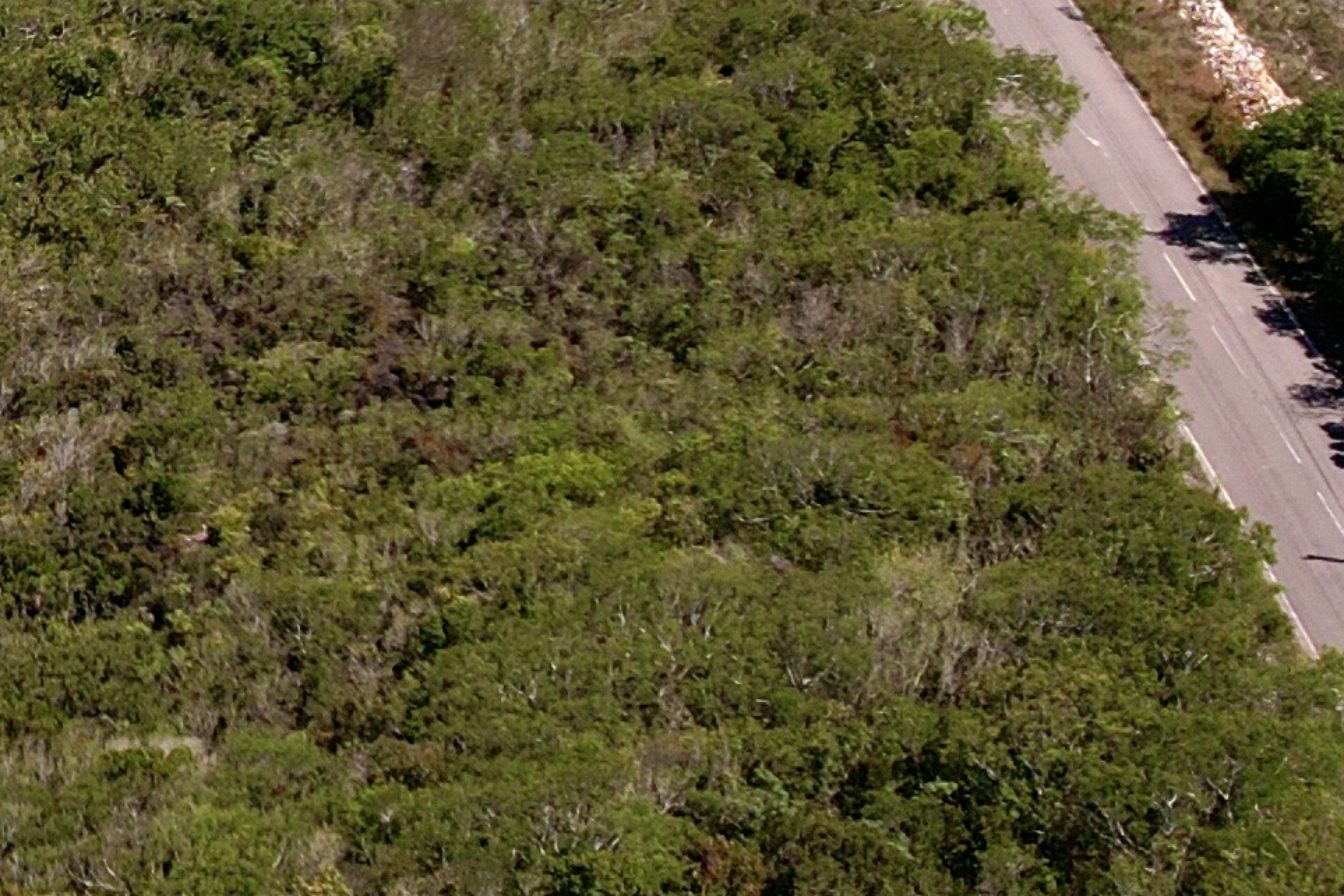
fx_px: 4666
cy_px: 127
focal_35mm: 125
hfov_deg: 15.8
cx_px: -230
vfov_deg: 10.9
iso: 110
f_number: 2.8
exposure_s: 1/250
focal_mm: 8.38
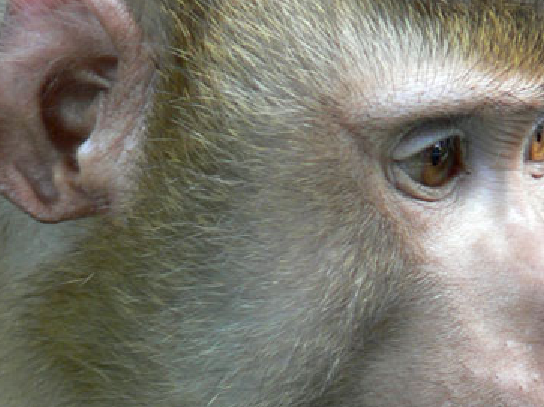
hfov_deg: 3.1
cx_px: 274
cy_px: 226
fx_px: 10212
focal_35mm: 650
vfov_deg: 2.3
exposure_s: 1/60
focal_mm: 51.7
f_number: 2.8
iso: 100
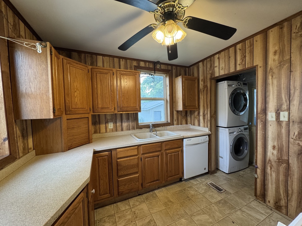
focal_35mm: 14
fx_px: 122
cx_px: 151
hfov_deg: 102.1
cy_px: 113
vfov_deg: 85.7
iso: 200
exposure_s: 1/60
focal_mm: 2.22
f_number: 2.2
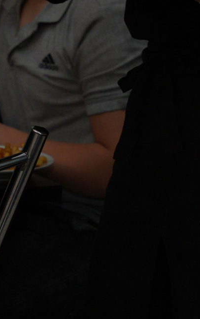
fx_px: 2476
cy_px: -82
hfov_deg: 4.6
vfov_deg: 7.3
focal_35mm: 284
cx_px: 114
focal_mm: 70
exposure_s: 1/160
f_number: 2.8
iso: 640
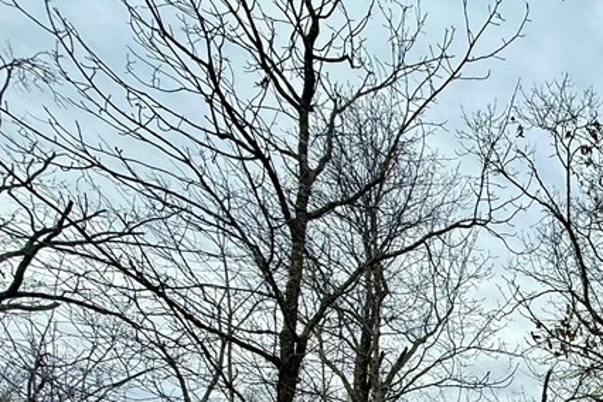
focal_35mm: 35
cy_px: 531
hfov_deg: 40.8
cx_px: 698
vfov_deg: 29.8
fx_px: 586
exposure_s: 1/1211
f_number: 2.2
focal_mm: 2.22
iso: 50
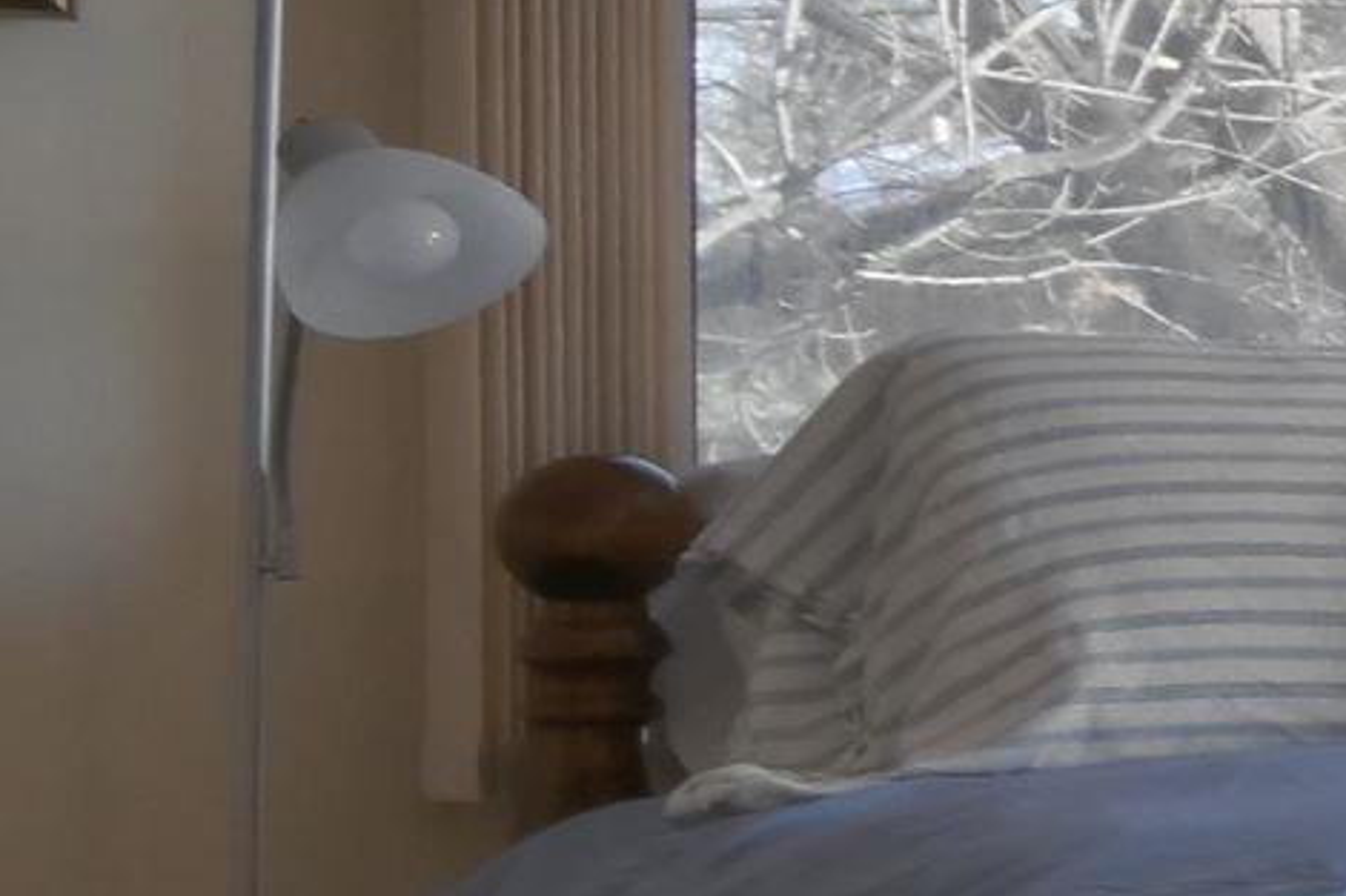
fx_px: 3663
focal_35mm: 98
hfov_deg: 10.7
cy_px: 948
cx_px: 4304
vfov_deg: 13.7
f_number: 4.5
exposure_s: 1/800
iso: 400
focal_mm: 10
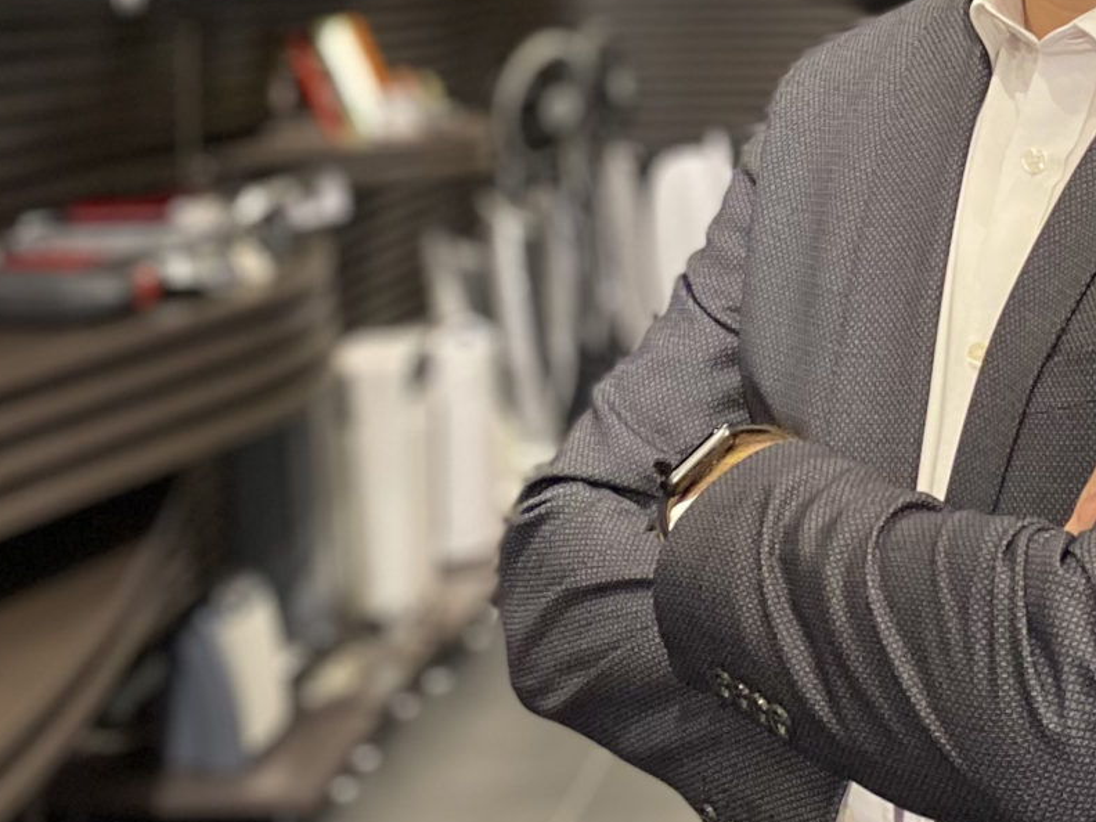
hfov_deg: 22.8
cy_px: 1
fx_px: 2660
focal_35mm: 84
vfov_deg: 17.2
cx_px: 965
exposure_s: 1/50
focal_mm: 4.25
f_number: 1.8
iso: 400
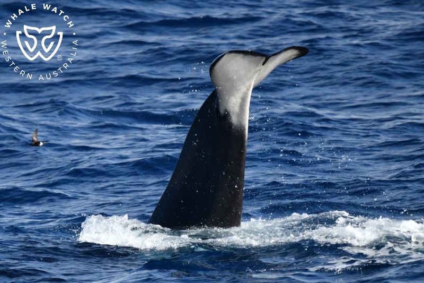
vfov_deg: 2.3
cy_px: 142
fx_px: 7065
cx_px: 212
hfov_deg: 3.4
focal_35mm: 600
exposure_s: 1/8000
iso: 1600
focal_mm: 600
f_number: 6.3
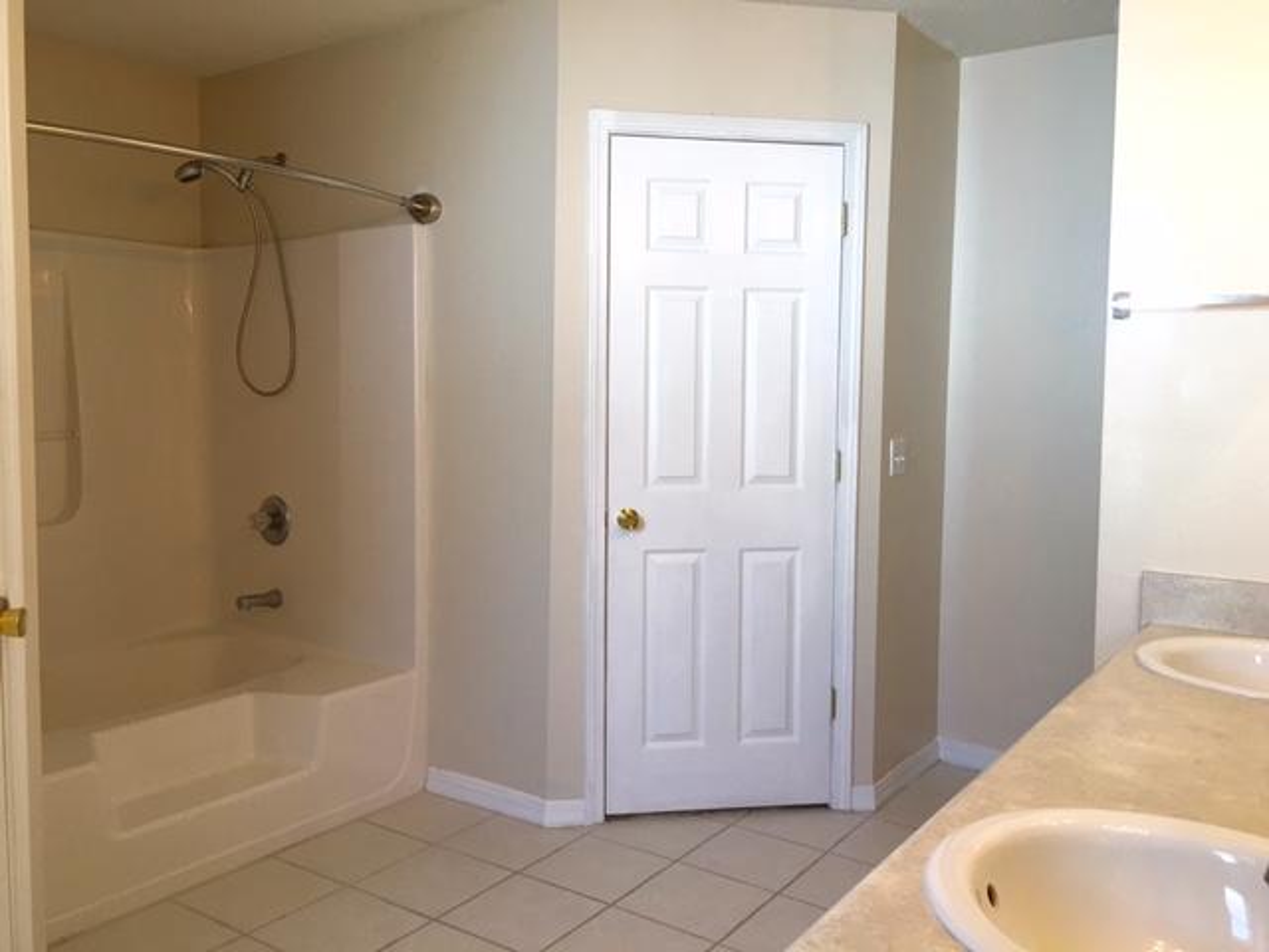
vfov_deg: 48.2
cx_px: 634
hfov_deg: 61.7
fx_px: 1063
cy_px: 476
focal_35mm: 29
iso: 25
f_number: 2.2
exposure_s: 1/30
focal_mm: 4.15
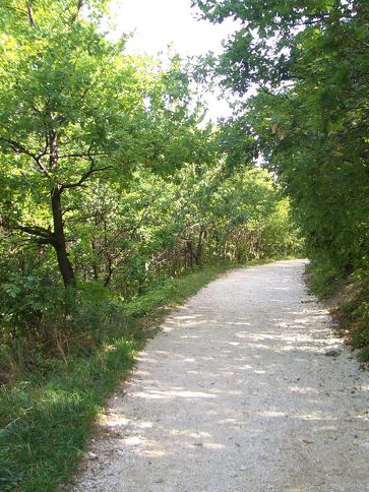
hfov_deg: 30.5
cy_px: 245
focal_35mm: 47
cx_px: 264
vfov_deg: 40.4
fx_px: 668
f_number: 2.6
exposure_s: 1/100
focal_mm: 5.8
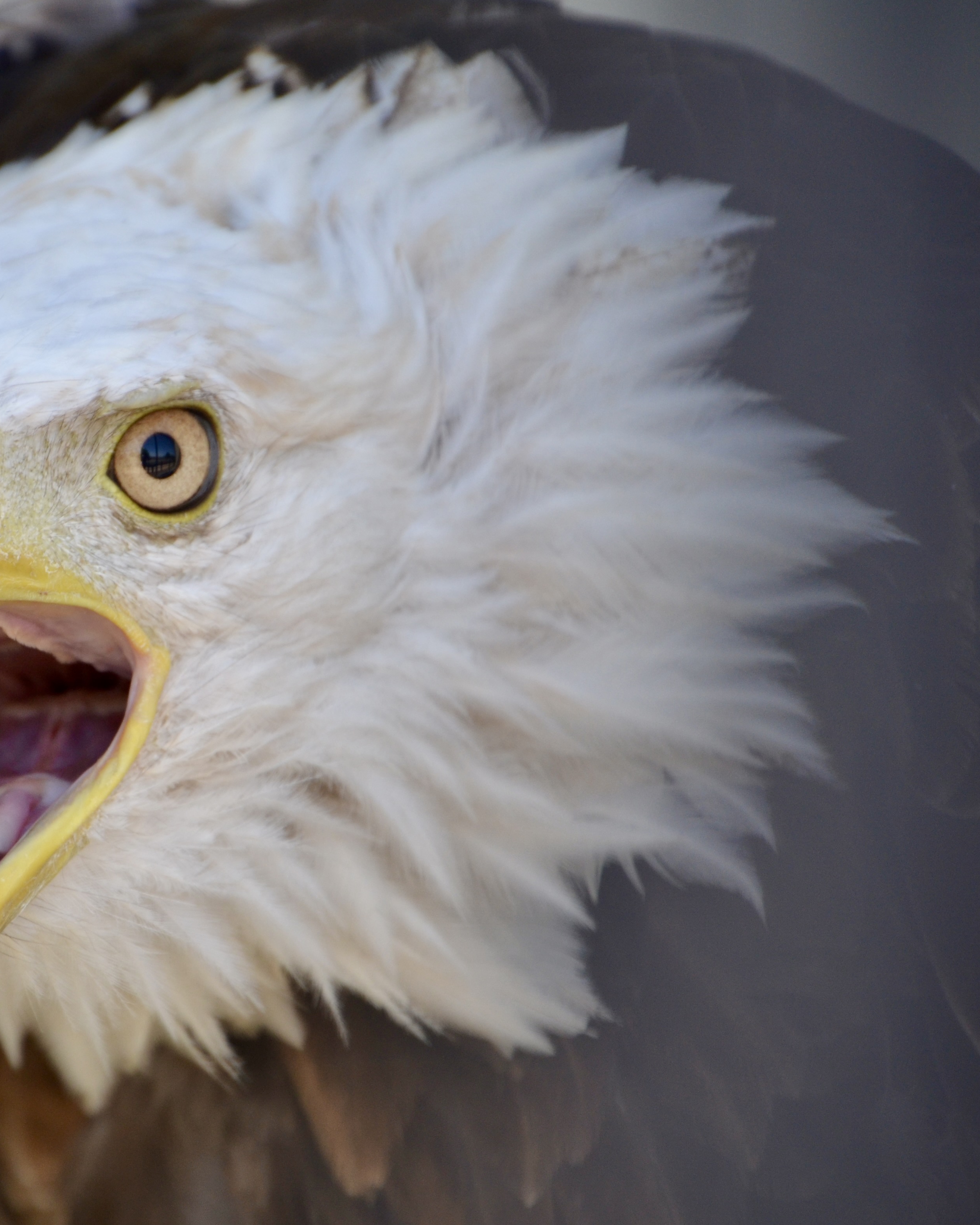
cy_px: 617
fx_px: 24040
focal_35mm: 663
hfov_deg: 2.3
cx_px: 154
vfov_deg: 2.9
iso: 400
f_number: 6.3
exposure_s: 1/200
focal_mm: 300
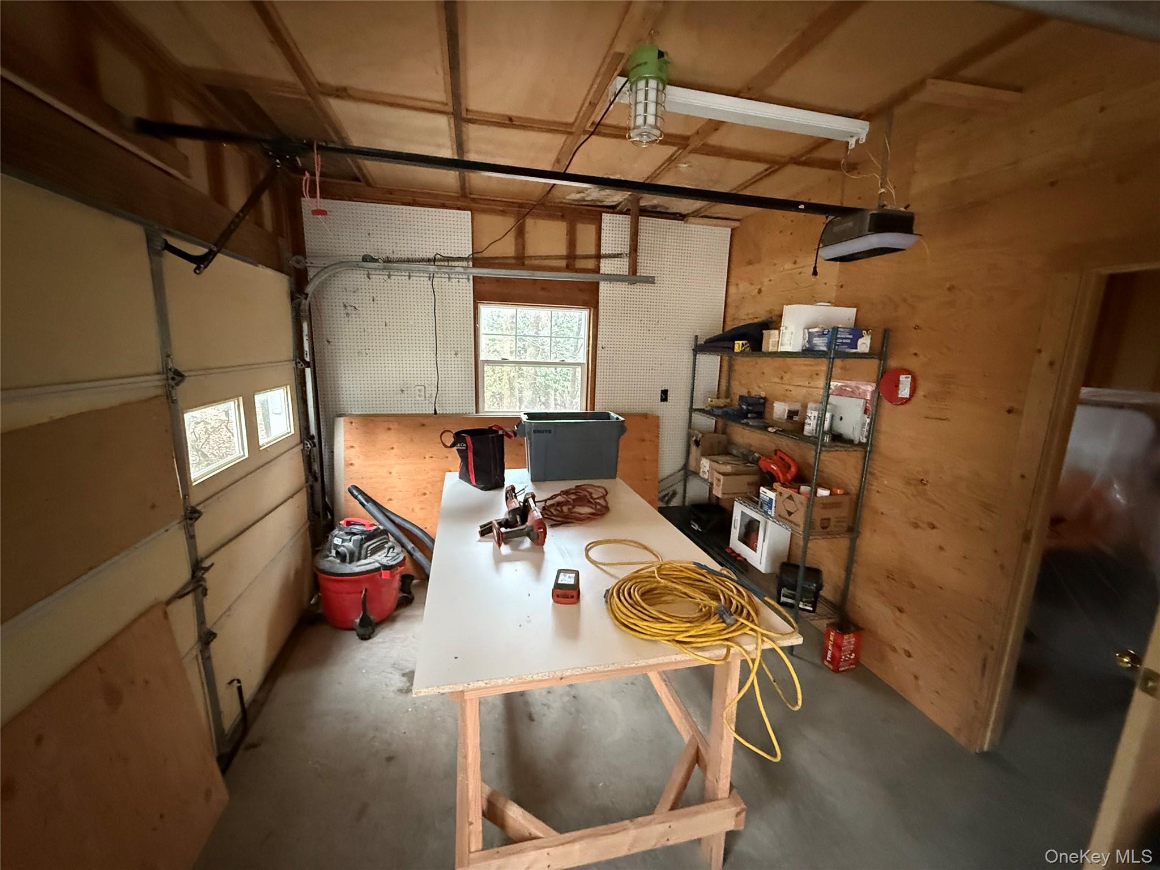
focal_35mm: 14
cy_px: 435
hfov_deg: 102.1
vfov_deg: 85.7
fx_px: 469
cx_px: 580
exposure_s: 1/47
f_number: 2.2
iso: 1000
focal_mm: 2.22
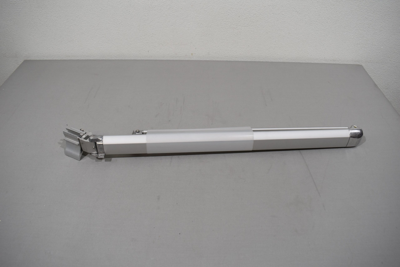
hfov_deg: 67.4
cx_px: 200
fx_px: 300
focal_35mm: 27
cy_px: 134
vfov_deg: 47.9
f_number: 5.6
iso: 400
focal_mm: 18
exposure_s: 1/125
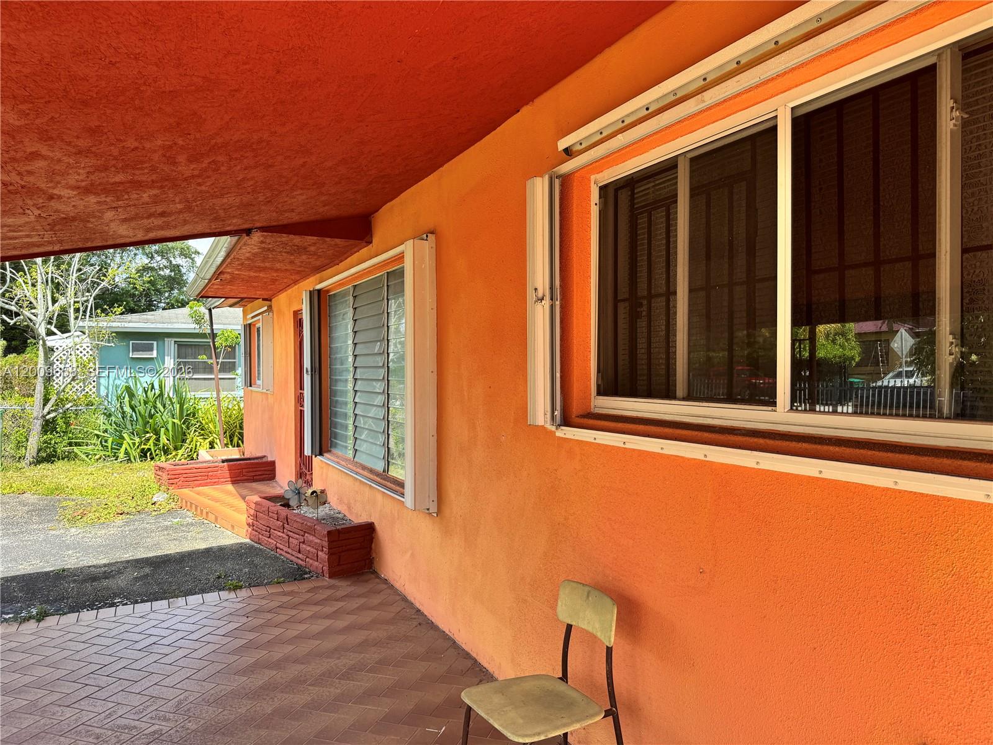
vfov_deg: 56.8
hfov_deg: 71.6
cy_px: 372
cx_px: 496
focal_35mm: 24
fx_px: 688
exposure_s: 1/664
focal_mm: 6.76
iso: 80
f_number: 1.78
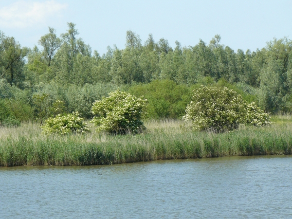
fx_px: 1502
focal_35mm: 178
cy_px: 110
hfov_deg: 11.1
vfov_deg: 8.3
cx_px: 146
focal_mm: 29.7
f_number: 6.3
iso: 200
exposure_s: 1/400
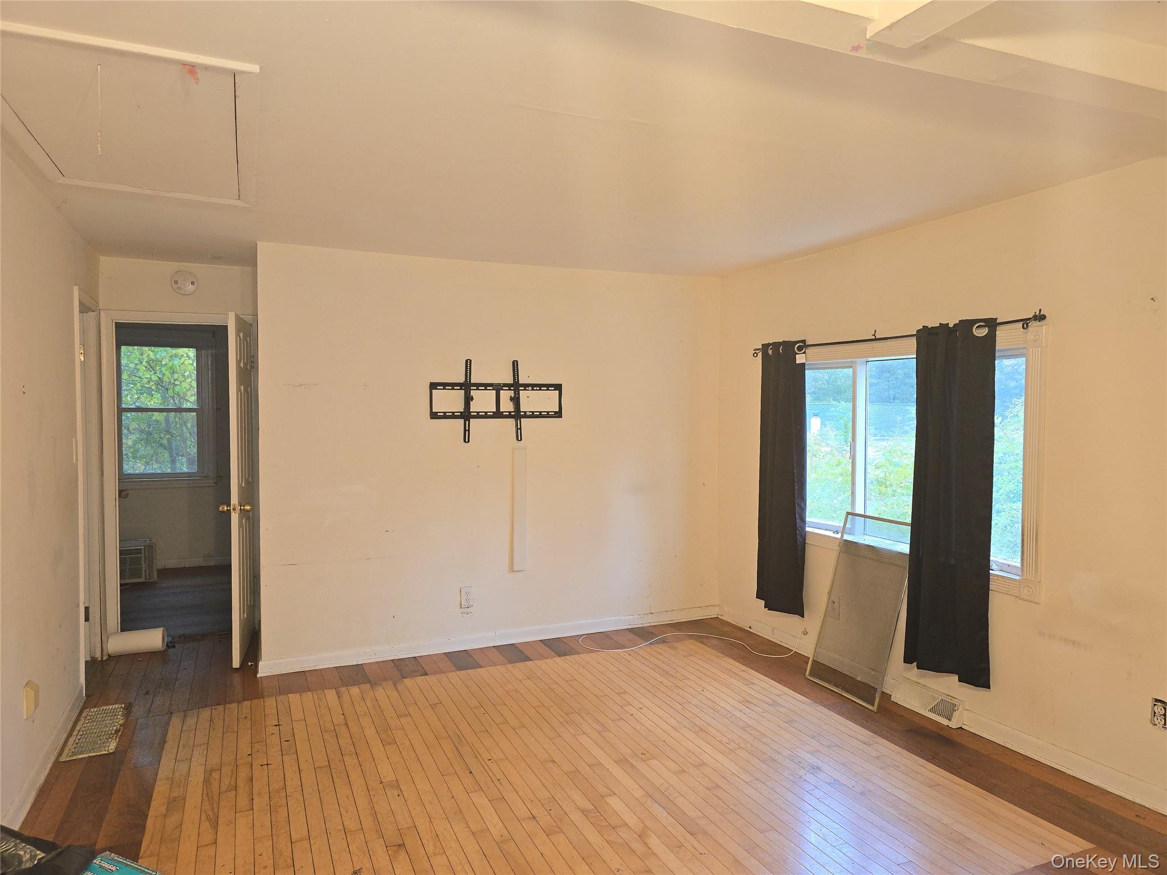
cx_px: 584
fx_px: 775
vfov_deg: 58.9
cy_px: 438
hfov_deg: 73.9
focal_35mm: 23
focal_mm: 6.3
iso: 125
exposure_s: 1/60
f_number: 1.7
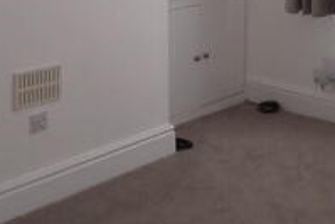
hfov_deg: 26.4
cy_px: -73
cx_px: 237
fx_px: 708
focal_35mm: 76
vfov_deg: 16.9
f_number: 2
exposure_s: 1/60
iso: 100
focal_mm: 4.5
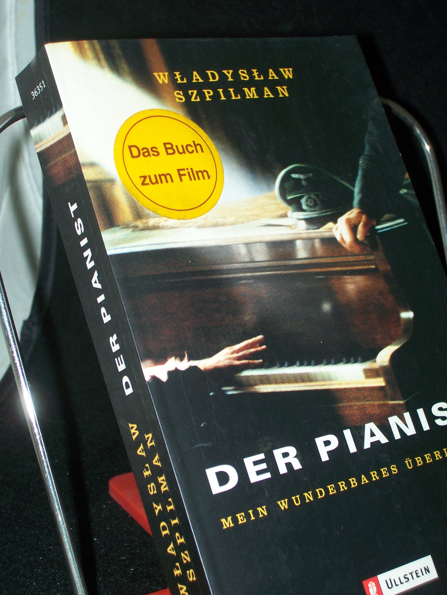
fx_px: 1136
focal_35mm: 66
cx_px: 224
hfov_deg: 22.3
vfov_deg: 29.4
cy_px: 298
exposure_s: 1/80
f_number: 3.6
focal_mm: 11
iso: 80
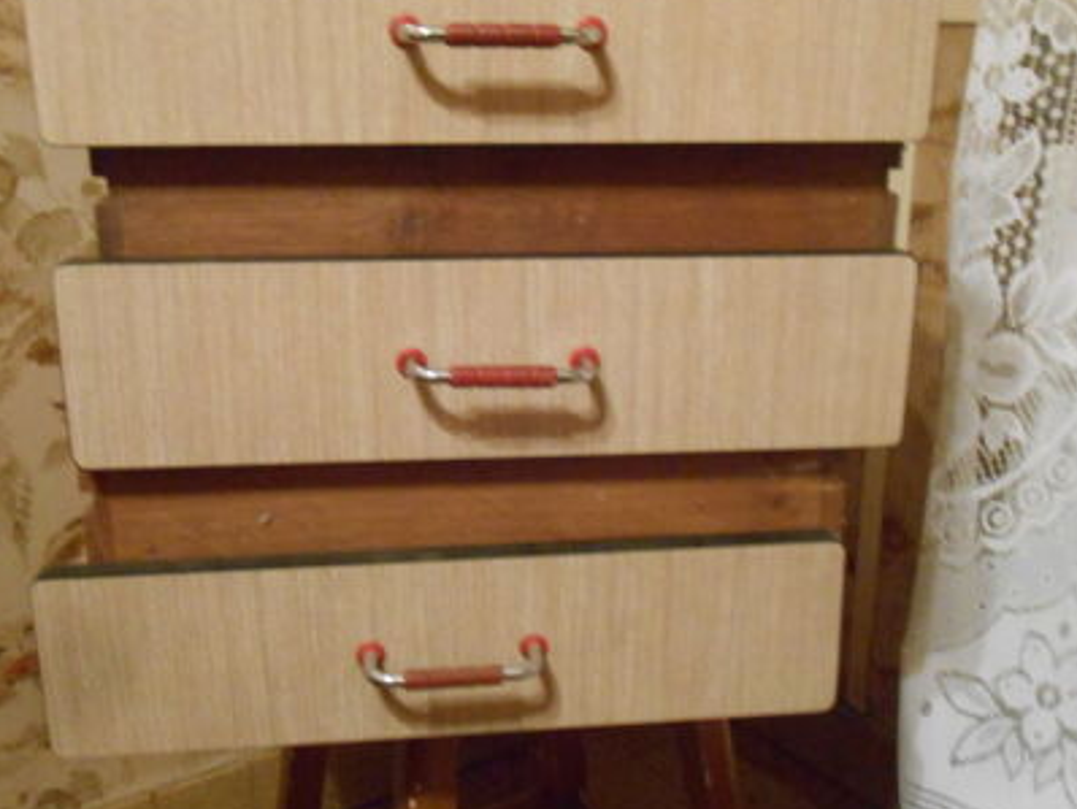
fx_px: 1276
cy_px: 360
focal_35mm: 41
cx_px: 557
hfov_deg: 45.7
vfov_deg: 35.1
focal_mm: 6
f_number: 3.9
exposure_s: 1/2
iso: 800
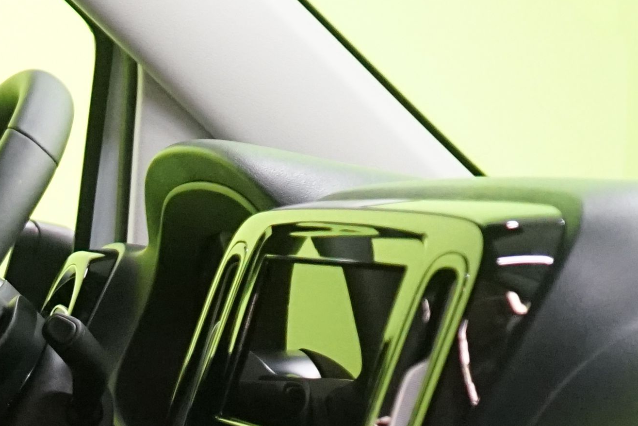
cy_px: 635
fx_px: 2588
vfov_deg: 9.2
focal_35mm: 146
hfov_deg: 13.4
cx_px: -242
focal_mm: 32
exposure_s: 1/160
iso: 5000
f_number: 4
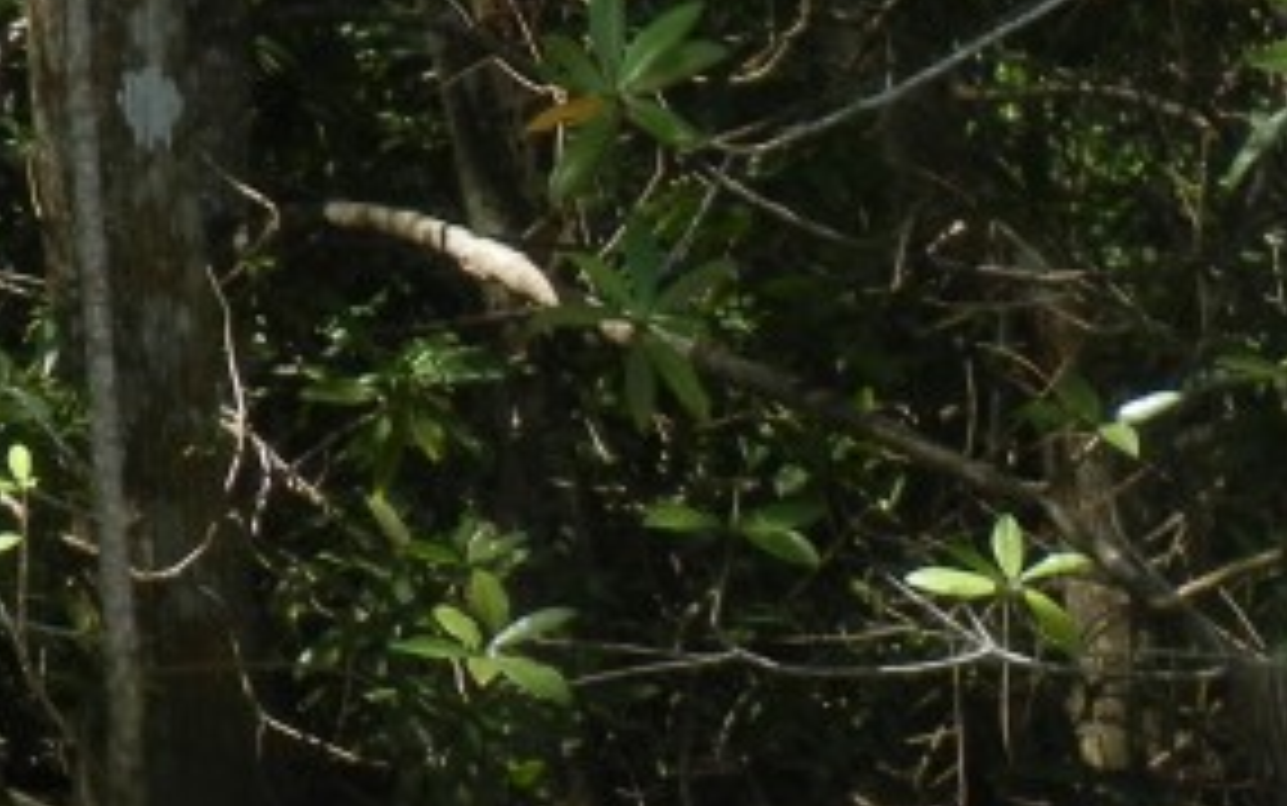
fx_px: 23194
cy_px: 991
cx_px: 1899
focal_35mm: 661
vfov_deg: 2.0
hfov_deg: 3.2
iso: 160
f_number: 4.6
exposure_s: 1/207
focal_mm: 31.4
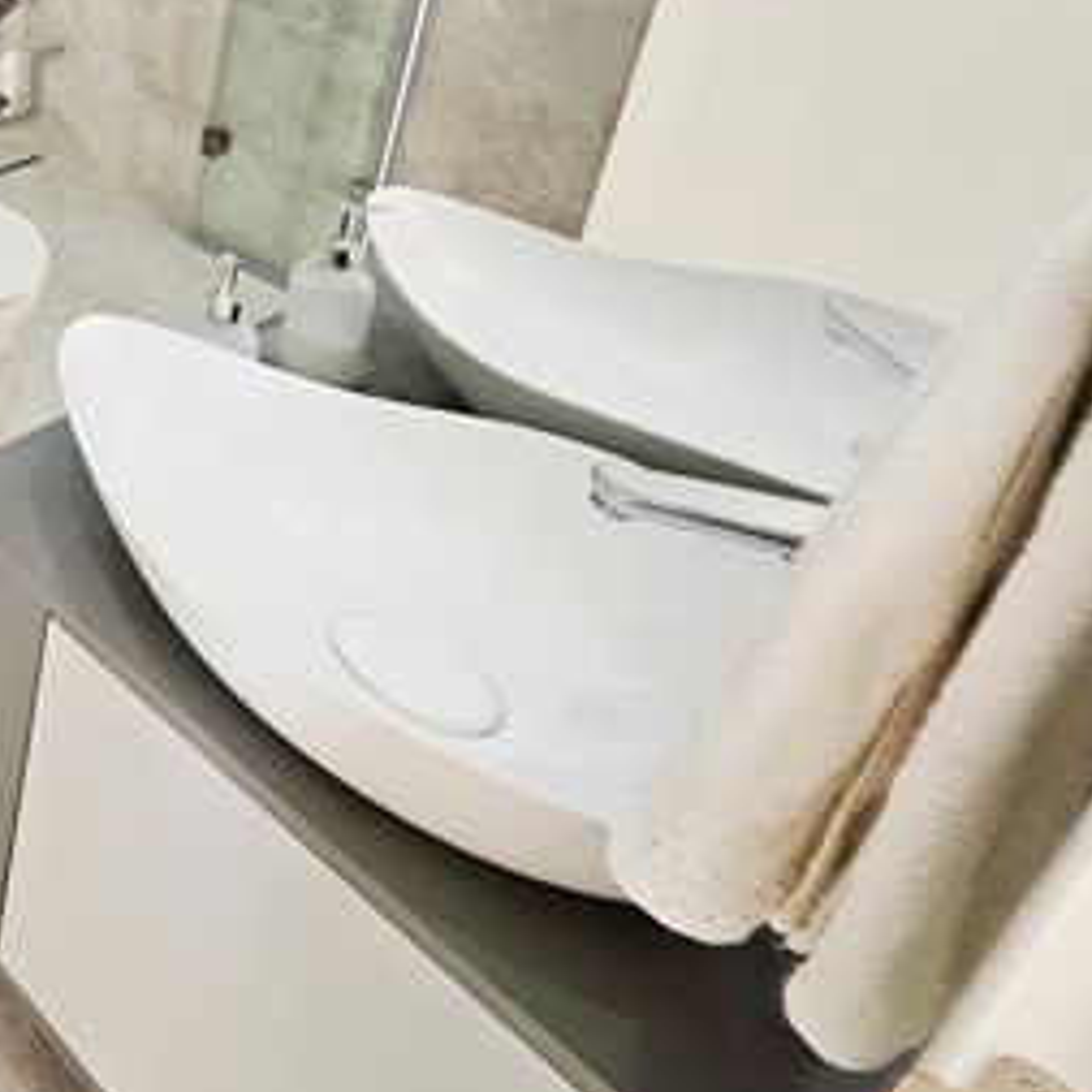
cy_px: 52
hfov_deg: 33.7
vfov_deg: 44.9
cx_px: -382
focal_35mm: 32
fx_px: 1142
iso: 100
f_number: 2.2
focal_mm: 1.7
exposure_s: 1/50
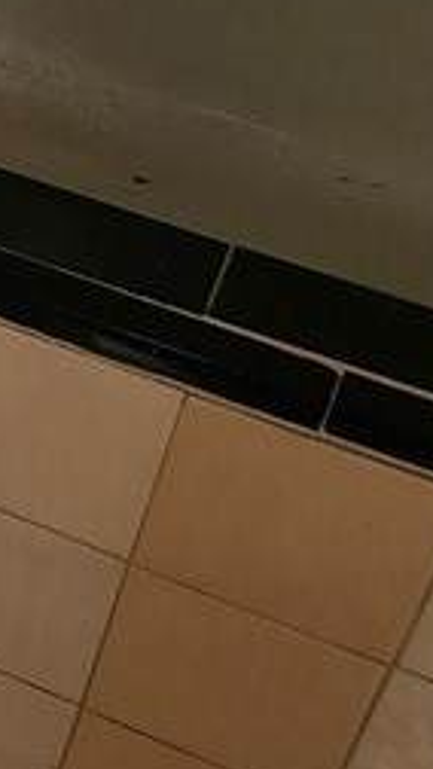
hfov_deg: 10.0
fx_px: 2079
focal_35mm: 102
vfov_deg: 20.6
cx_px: -701
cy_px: 107
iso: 640
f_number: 1.8
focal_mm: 5.54
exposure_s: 1/24
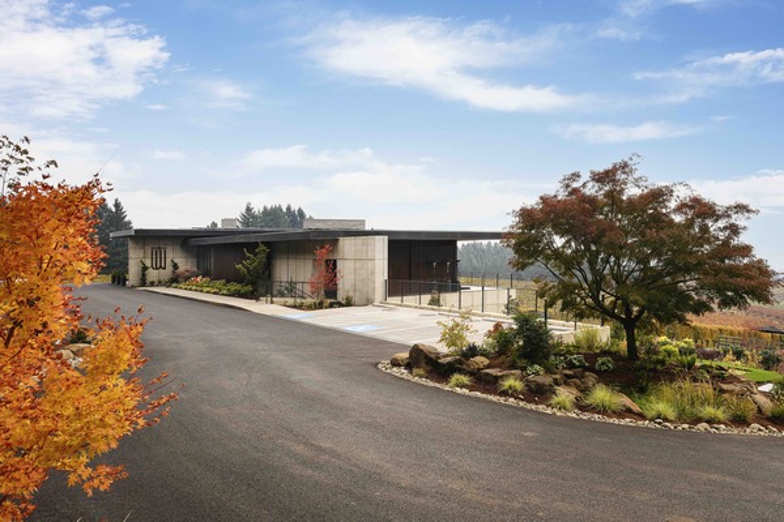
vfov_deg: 51.3
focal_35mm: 25
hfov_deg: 71.5
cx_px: 392
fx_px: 544
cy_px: 261
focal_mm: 25
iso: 160
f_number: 8
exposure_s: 1/160
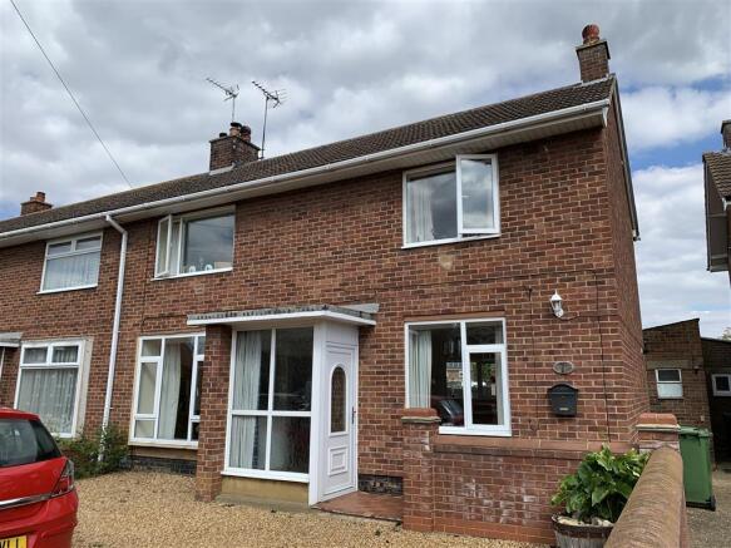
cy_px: 274
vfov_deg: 53.0
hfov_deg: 67.3
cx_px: 366
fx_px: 549
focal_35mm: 26
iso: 25
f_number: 1.8
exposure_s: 1/2114
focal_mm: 4.25
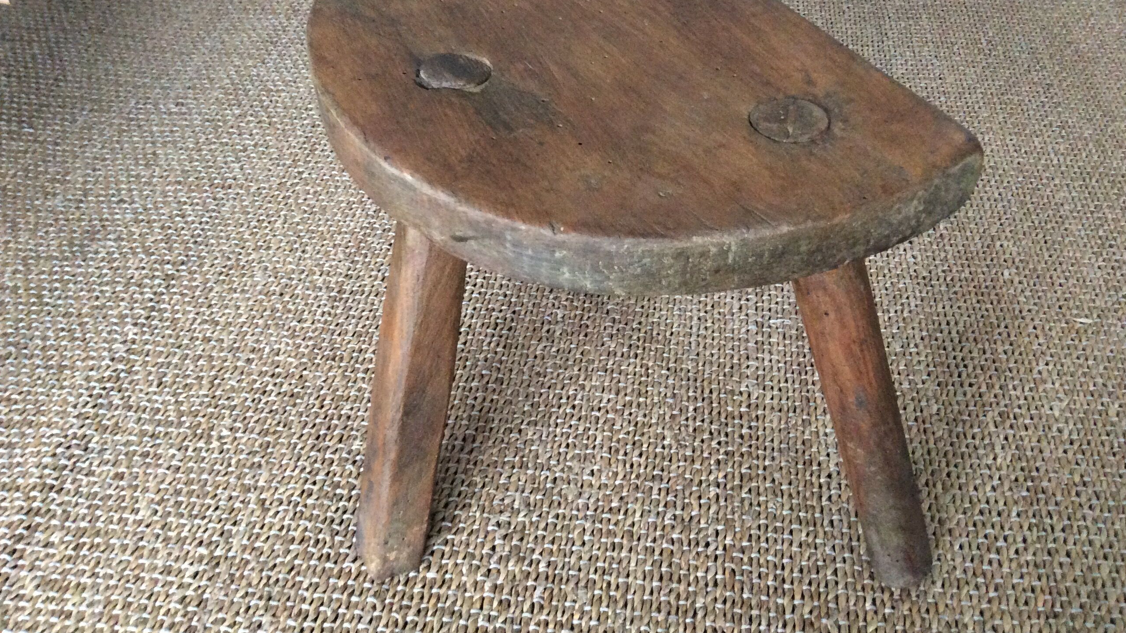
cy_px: 261
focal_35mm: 35
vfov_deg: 33.6
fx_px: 1045
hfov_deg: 56.6
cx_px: 563
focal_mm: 3.3
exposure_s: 1/17
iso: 320
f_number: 2.4
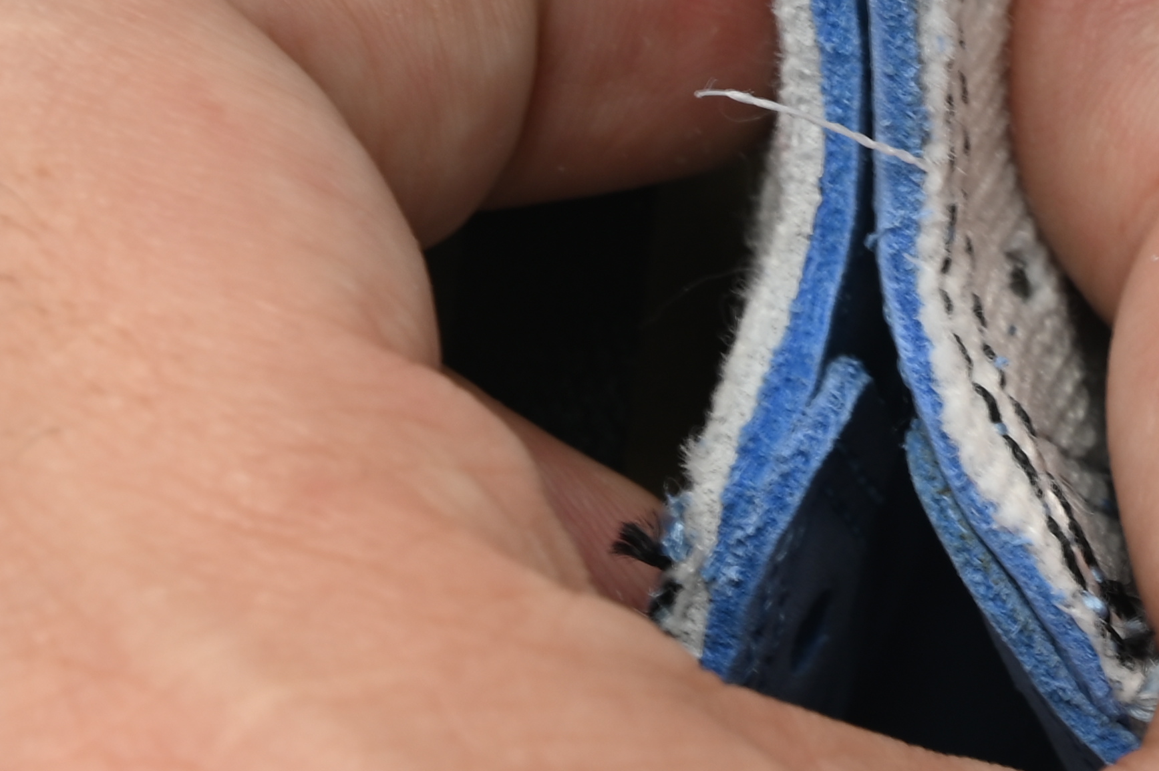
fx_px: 7849
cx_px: 1138
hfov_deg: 8.4
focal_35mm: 244
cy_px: -438
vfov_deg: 5.6
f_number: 13
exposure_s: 1/5
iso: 160
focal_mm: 70
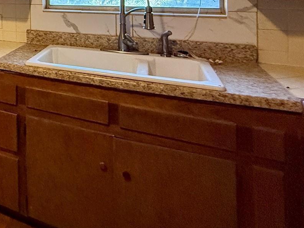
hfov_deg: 37.7
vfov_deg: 34.6
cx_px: -66
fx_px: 316
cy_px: -18
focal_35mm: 36
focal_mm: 2.22
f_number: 2.2
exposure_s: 1/60
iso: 500
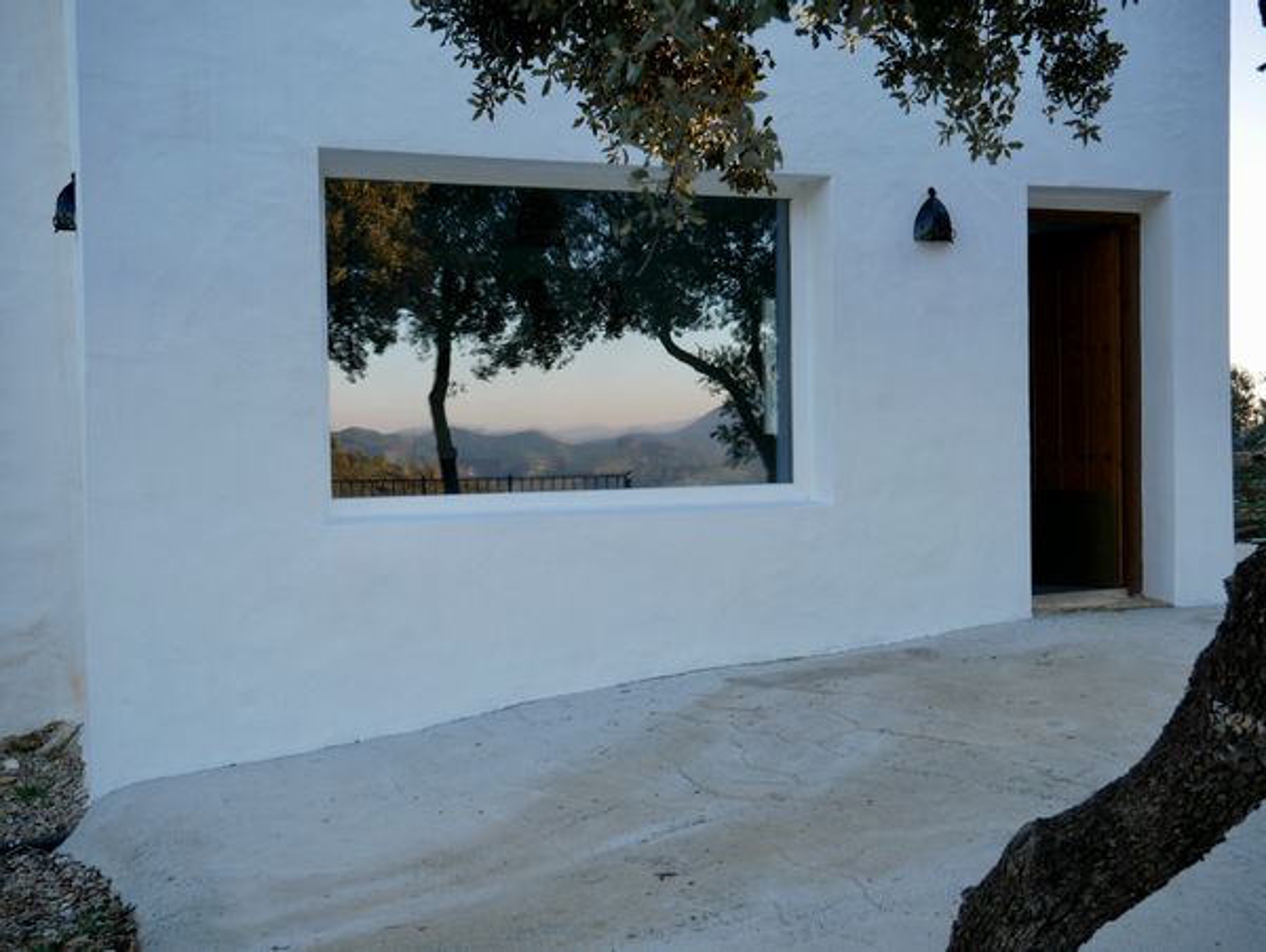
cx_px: 633
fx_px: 1464
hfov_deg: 46.8
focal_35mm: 40
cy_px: 476
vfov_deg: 36.0
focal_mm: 20
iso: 200
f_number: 5
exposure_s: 1/160
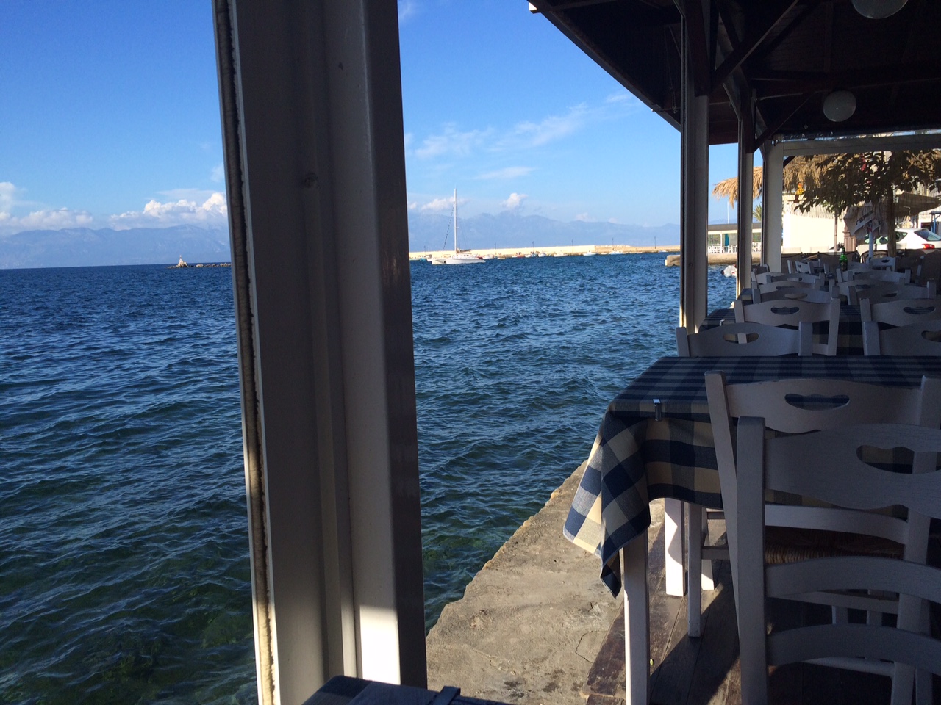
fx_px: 788
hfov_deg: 61.7
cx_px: 470
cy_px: 352
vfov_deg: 48.2
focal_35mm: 29
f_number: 2.2
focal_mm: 4.15
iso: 32
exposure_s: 1/1866
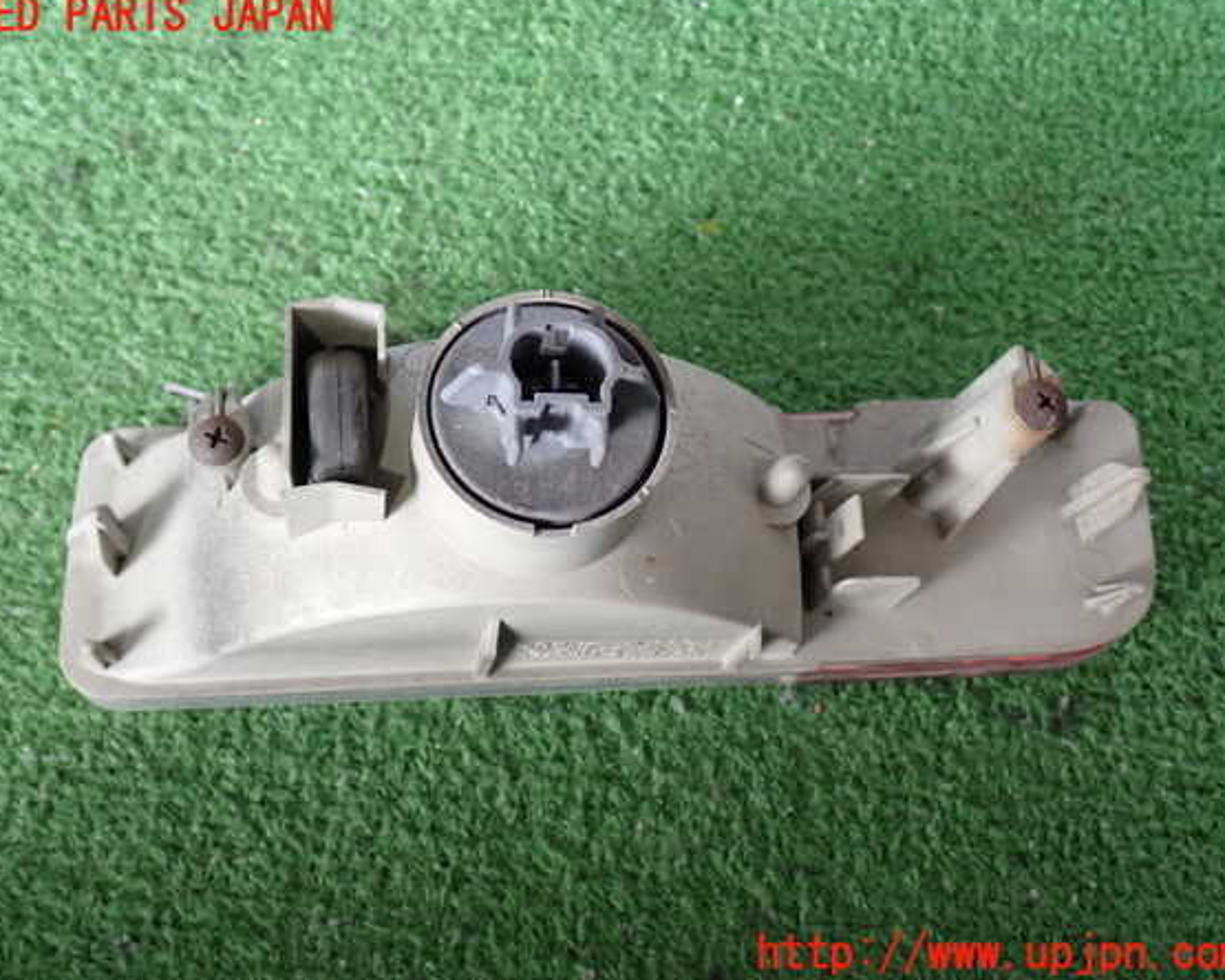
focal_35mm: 38
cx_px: 594
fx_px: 1378
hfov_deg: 47.9
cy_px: 486
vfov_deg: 39.2
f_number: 2.5
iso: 200
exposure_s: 1/40
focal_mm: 6.37
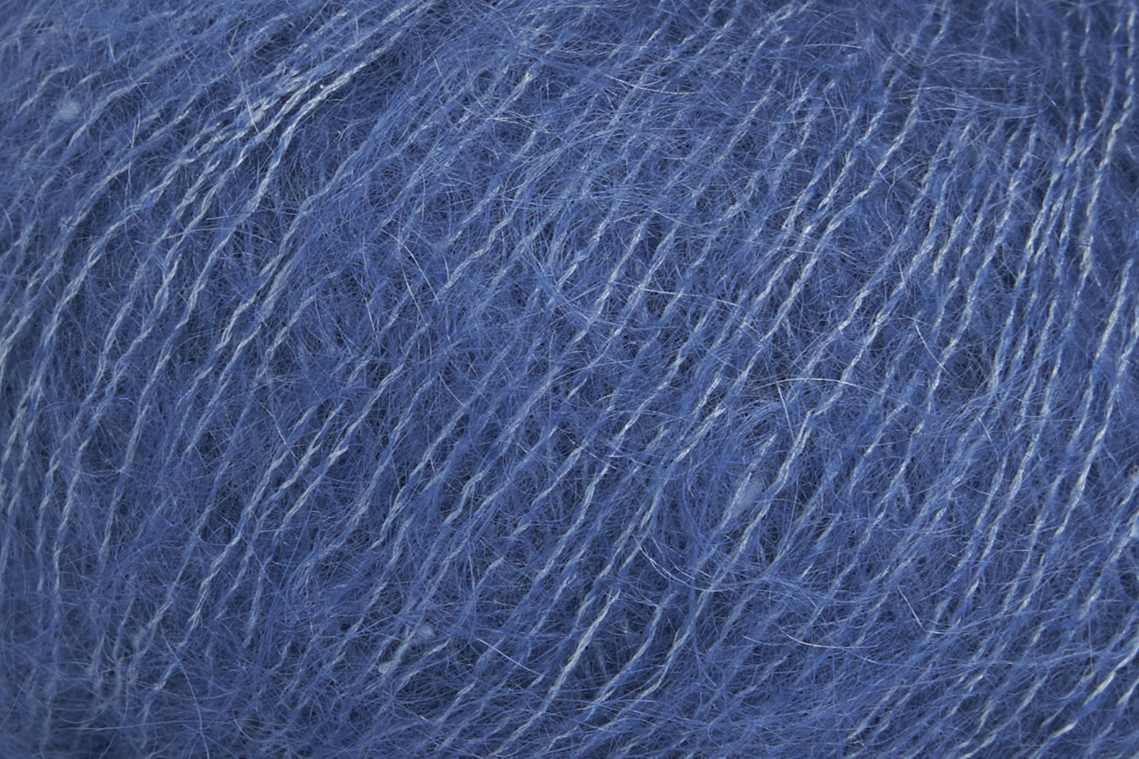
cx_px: 545
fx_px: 1993
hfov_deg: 31.9
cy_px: 375
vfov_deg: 21.6
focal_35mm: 63
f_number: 11
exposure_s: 1/125
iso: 200
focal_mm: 58
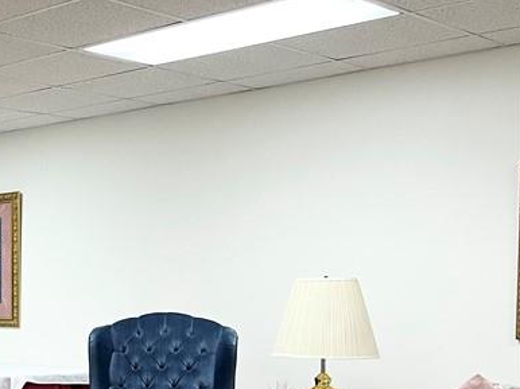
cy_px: 343
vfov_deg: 20.9
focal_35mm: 69
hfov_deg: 24.4
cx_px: -166
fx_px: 1036
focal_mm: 5.7
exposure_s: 1/60
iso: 100
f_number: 1.5
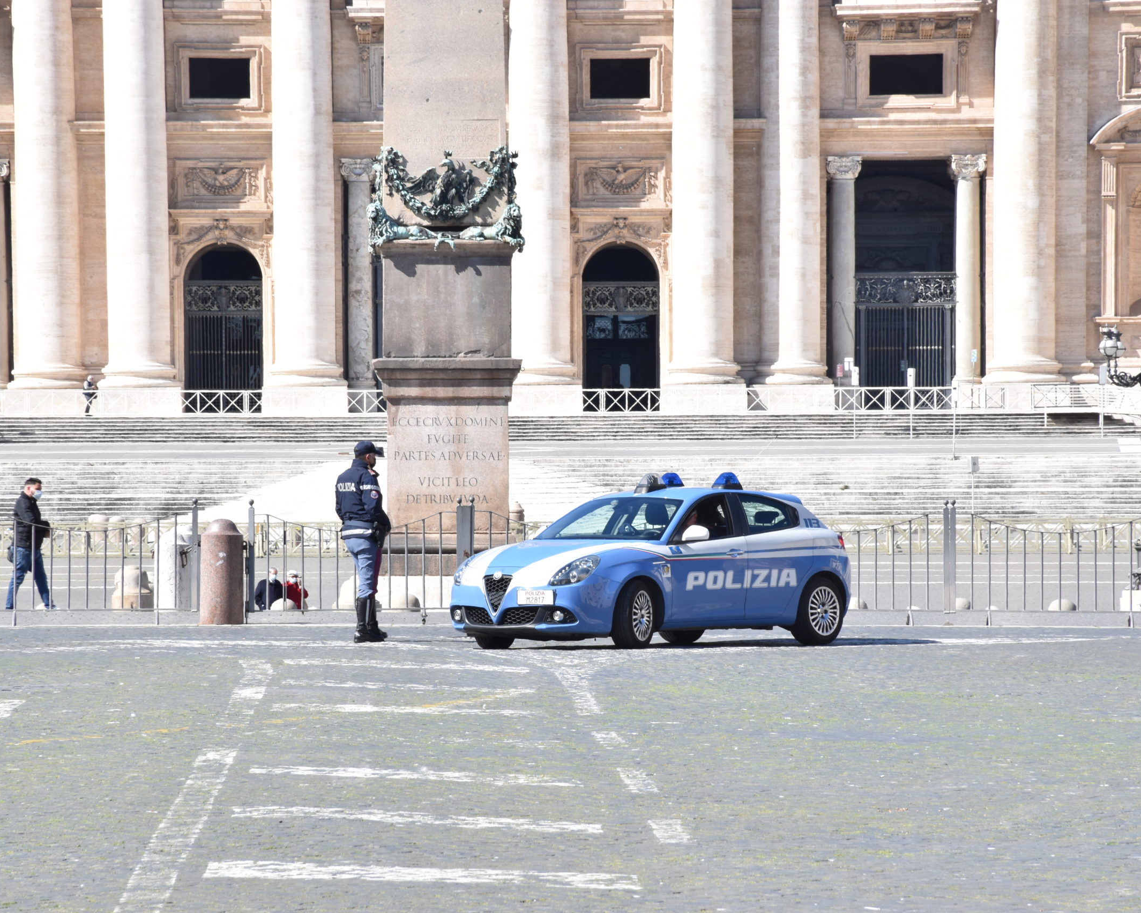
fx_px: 8003
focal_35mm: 237
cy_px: 457
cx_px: 589
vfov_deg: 6.5
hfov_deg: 8.2
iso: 250
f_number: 16
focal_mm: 140
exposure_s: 1/125
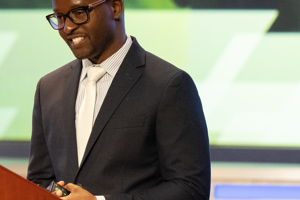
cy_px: -74
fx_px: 4250
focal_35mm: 510
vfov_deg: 2.7
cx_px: 13
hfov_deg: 4.0
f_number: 3.5
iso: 4000
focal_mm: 170
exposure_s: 1/160
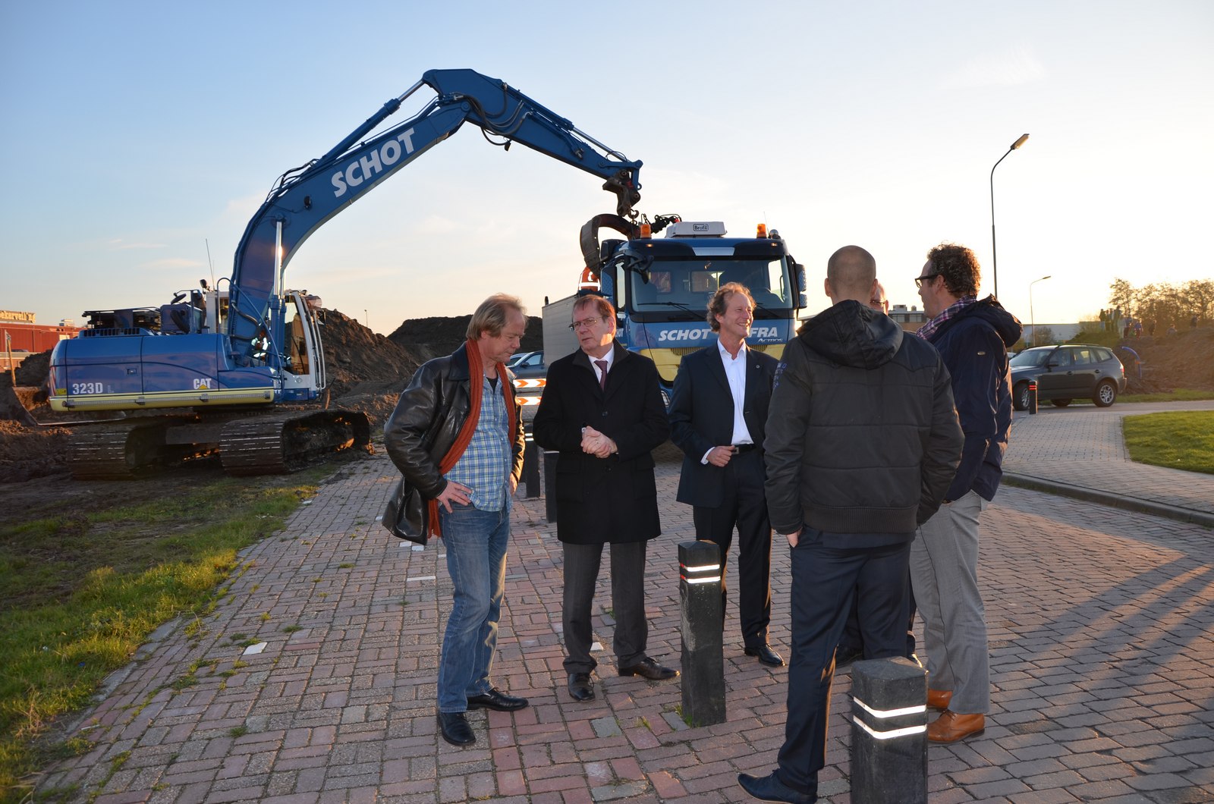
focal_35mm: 27
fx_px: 909
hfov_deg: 67.5
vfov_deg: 47.7
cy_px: 402
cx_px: 607
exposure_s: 1/160
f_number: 4
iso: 100
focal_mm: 18
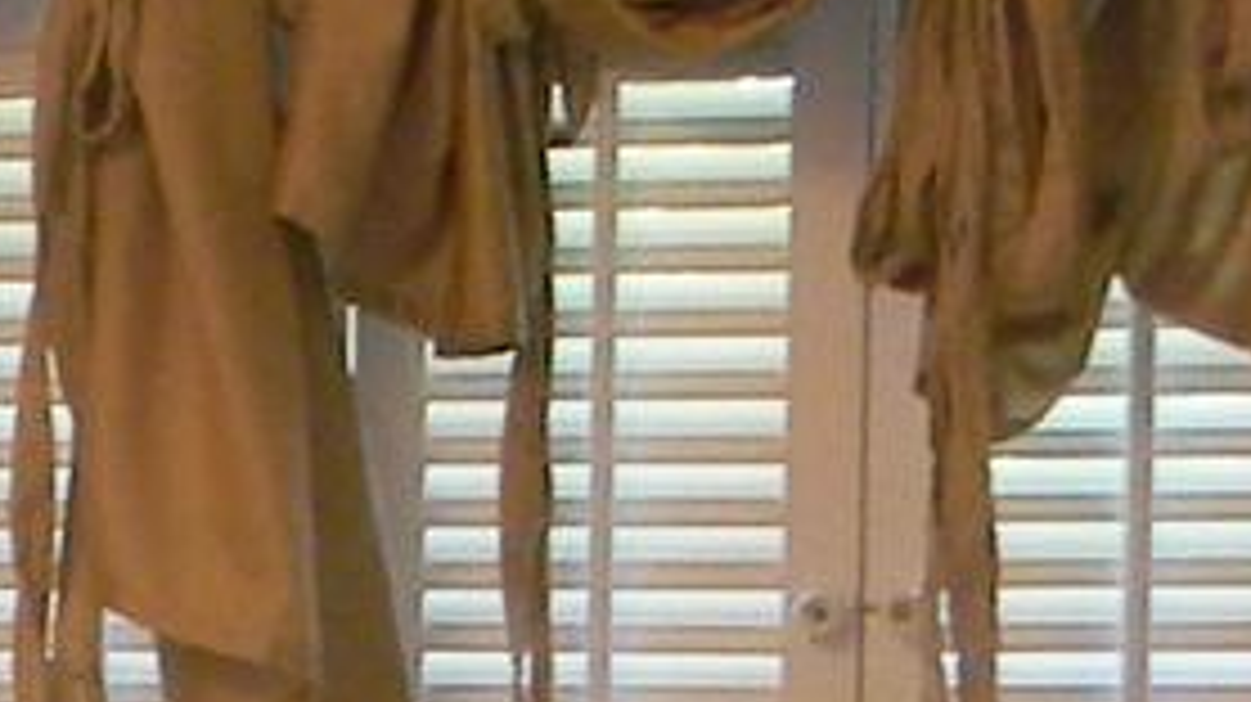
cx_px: -1224
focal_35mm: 225
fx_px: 7459
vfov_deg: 5.3
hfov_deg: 9.0
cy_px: 1292
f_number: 3.5
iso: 200
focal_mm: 5
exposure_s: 1/30
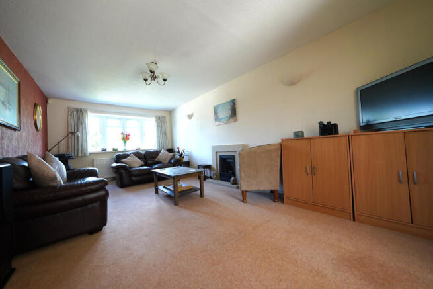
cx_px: 216
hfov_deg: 112.6
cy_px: 144
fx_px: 144
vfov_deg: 90.0
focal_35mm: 12
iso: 1600
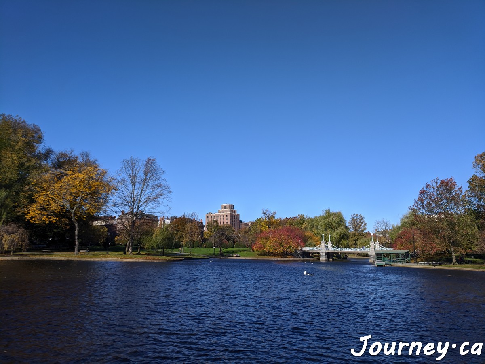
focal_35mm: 26
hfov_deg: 67.3
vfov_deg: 53.1
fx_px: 364
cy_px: 182
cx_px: 242
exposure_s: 1/1938
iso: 43
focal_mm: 4.67
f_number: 2
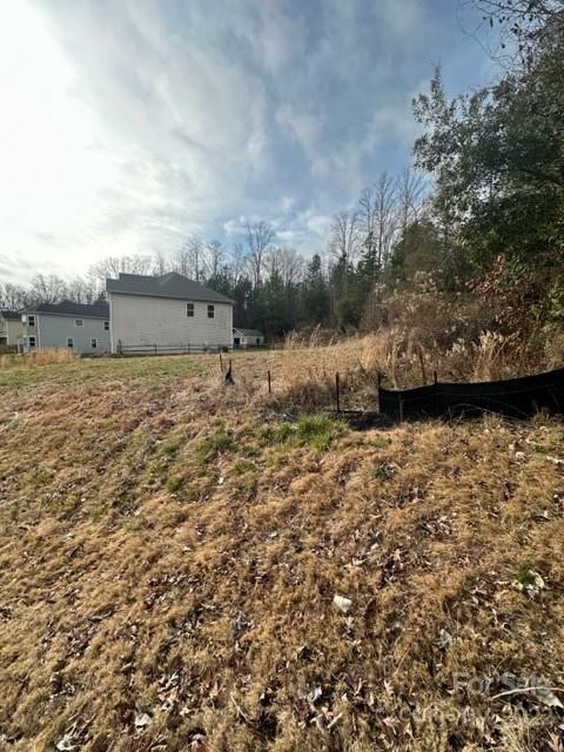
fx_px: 304
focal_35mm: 14
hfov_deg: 85.7
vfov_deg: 102.1
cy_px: 376
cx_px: 282
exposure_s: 1/979
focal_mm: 2.22
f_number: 2.2
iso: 50
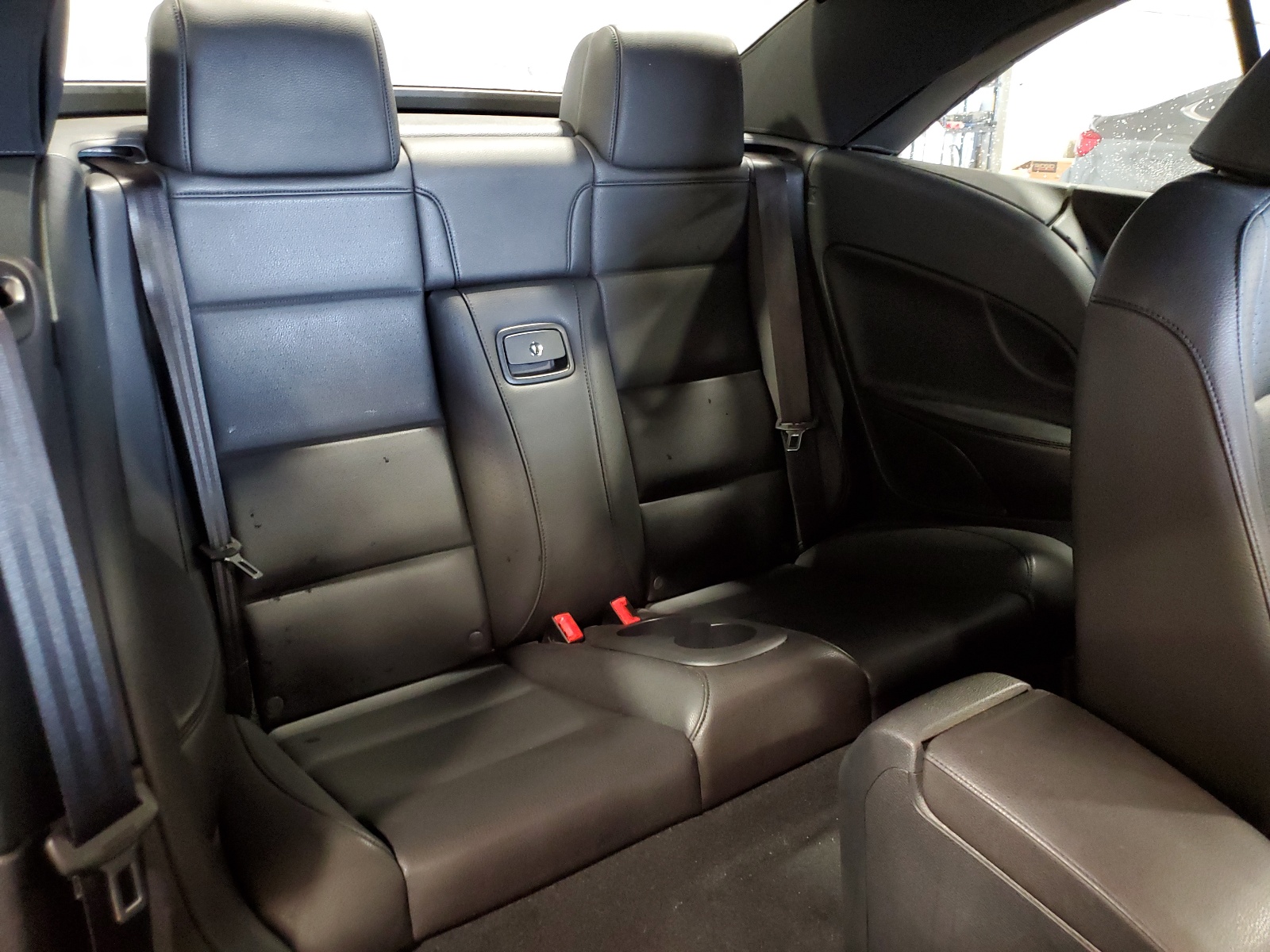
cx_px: 635
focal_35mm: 26
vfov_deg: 53.1
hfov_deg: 67.3
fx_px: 954
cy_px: 476
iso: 319
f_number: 1.5
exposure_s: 1/15
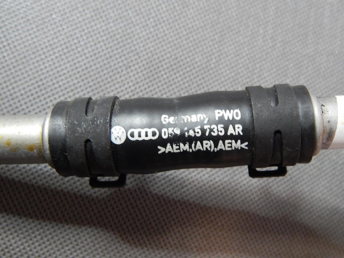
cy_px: 129
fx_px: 378
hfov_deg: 49.0
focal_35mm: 38
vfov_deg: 37.7
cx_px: 172
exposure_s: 1/20
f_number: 3.4
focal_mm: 6.8
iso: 400
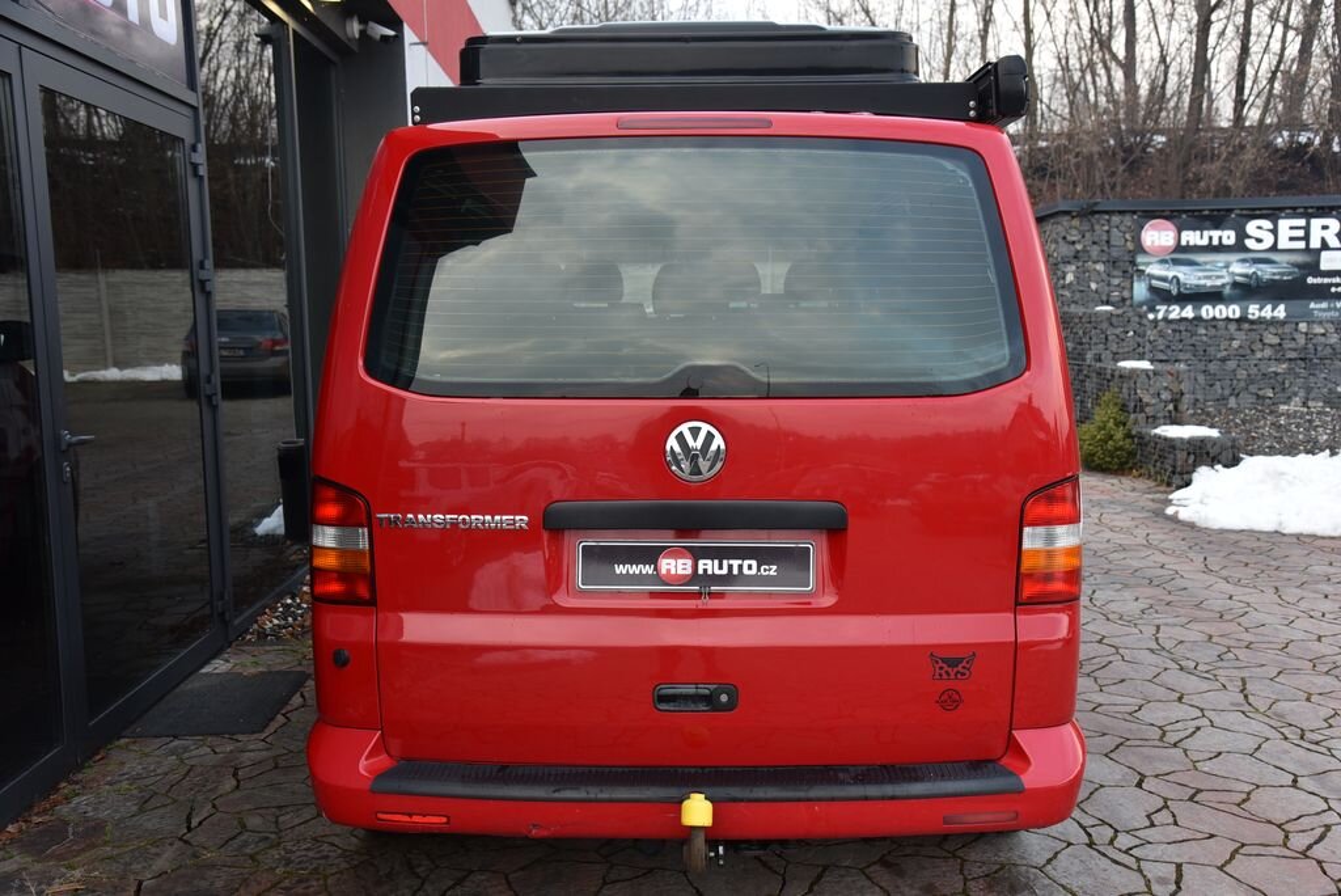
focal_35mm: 34
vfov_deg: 38.9
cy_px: 448
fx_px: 1267
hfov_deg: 55.8
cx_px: 670
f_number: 5
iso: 500
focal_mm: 34
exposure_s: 1/100
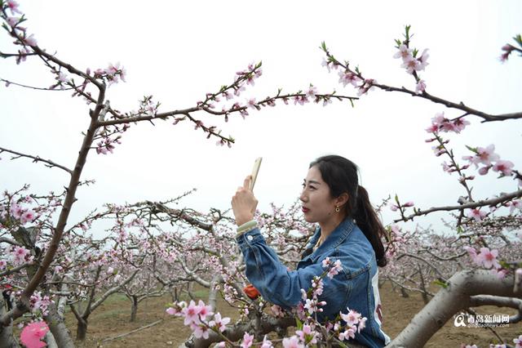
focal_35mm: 27
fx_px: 391
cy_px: 174
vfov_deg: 47.9
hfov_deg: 67.4
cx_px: 261
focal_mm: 18
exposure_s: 1/1600
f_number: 4
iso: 400
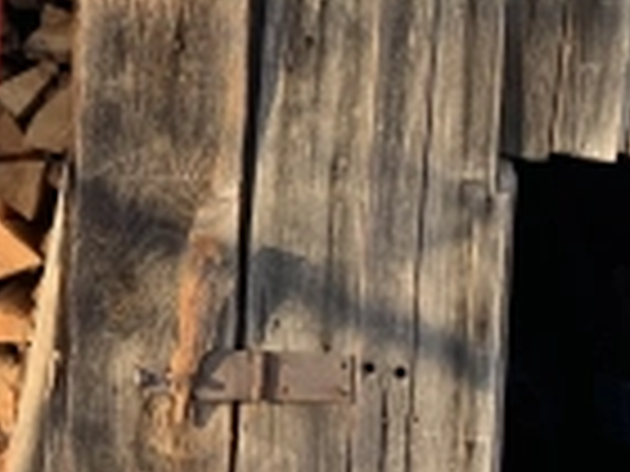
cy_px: 270
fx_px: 2111
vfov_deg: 12.8
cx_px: -90
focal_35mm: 116
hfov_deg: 16.4
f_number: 1.8
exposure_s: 1/510
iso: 25
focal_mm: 4.25
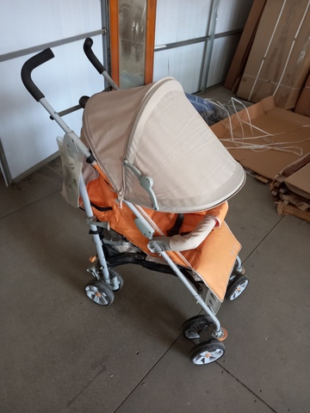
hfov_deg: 54.9
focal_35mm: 25
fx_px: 299
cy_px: 206
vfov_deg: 69.4
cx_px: 155
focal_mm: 4.6
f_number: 2
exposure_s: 1/24
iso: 200
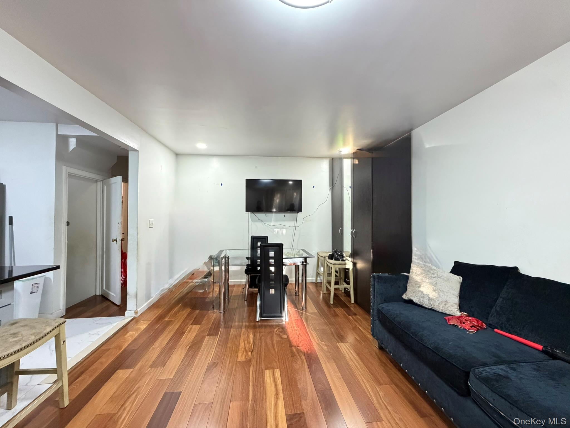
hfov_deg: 102.1
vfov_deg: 85.7
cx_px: 285
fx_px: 231
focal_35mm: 14
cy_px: 214
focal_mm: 2.22
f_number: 2.2
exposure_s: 1/60
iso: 640
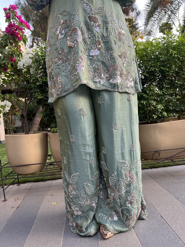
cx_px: 92
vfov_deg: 67.3
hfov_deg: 53.1
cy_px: 124
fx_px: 185
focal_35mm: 26
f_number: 1.5
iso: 32
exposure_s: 1/142
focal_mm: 5.7
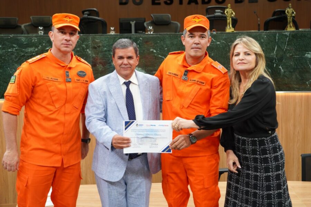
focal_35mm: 46
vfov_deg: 29.2
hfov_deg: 42.7
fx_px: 397
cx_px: 156
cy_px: 104
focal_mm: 46
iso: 2000
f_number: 5
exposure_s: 1/250
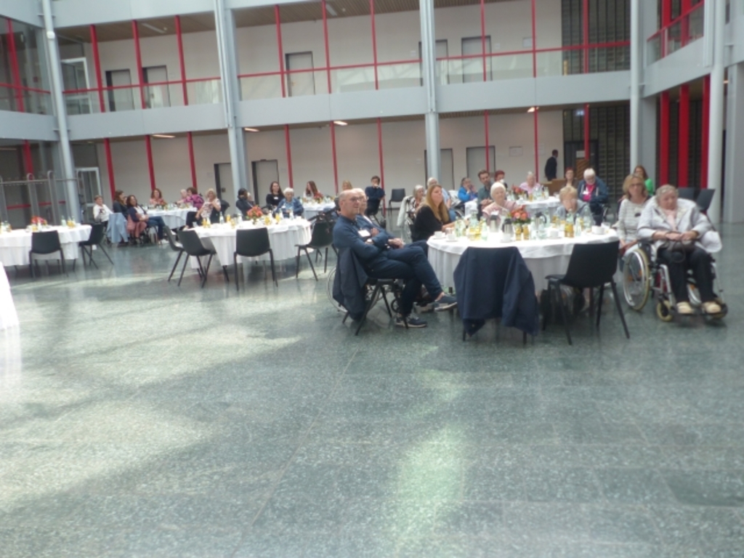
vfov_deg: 48.2
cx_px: 372
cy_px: 279
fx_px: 623
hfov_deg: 61.7
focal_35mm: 29
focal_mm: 5.2
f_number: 2.8
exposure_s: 1/100
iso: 100
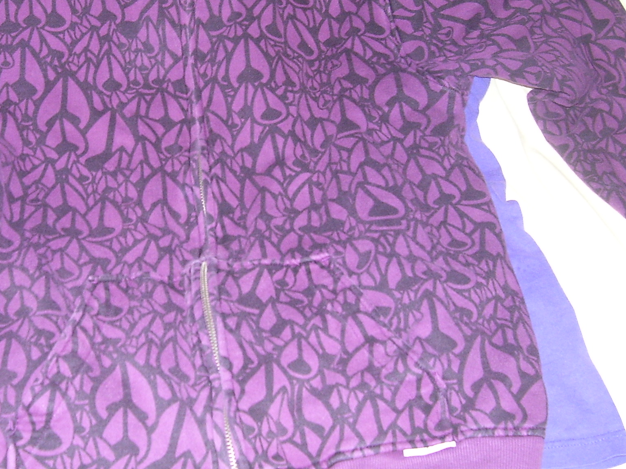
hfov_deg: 33.2
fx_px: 1031
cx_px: 166
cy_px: 157
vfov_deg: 25.5
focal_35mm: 57
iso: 125
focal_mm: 5.6
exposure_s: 1/60
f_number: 2.7
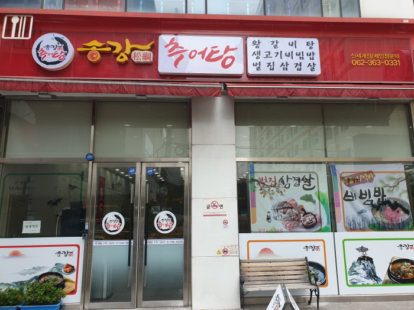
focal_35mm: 26
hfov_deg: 67.3
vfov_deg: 53.1
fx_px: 311
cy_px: 155
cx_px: 207
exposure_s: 1/137
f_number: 2.4
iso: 50
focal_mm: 4.3
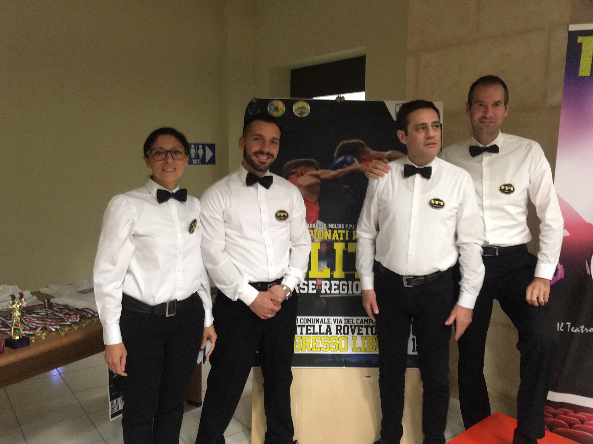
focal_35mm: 31
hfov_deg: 58.4
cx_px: 301
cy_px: 211
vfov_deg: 45.4
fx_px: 531
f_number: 2.2
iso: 320
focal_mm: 4.15
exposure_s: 1/17
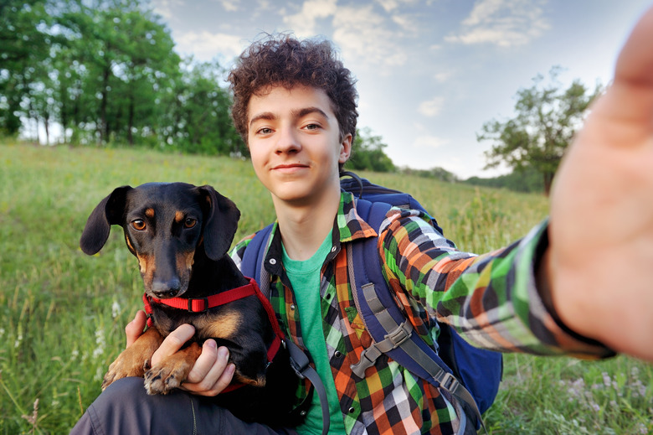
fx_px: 435
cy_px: 218
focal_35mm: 24
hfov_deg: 73.8
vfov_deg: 53.1
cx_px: 326
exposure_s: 1/160
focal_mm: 24
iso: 320
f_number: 4.5
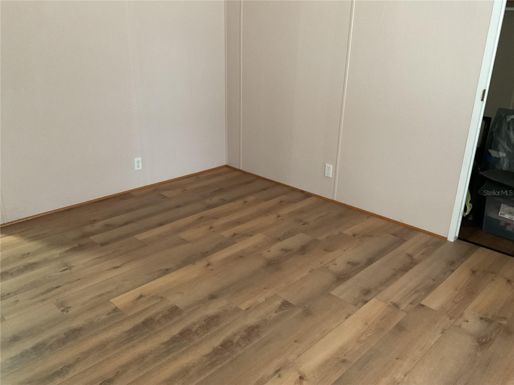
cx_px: 257
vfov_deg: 48.2
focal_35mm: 29
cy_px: 192
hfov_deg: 61.7
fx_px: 431
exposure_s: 1/40
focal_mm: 3
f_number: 1.8
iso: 200
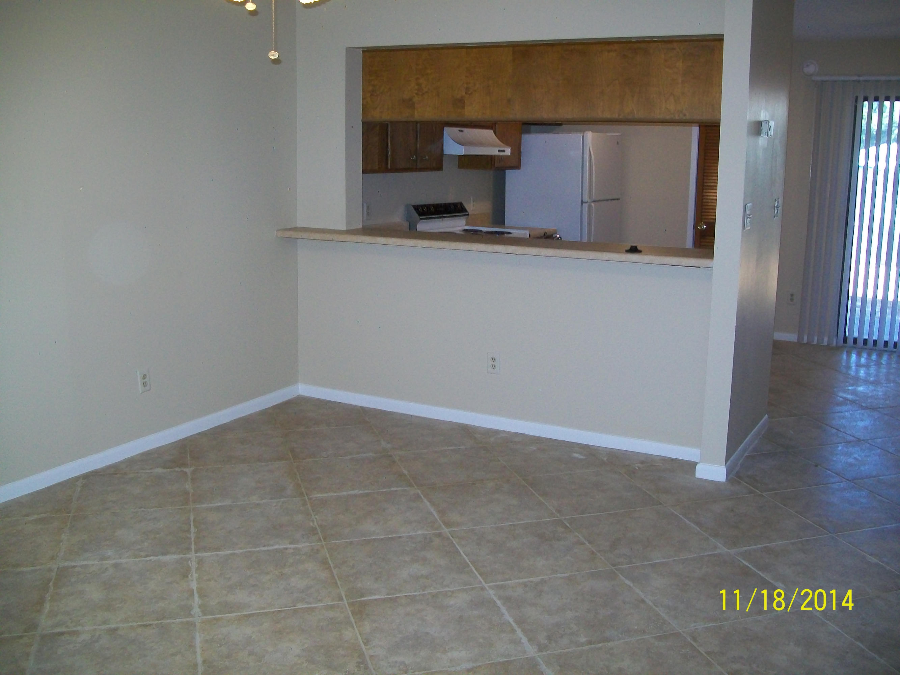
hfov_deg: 54.0
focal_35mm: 34
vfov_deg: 41.8
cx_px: 450
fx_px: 884
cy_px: 338
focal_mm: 6.1
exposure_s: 1/60
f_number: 2.7
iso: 160
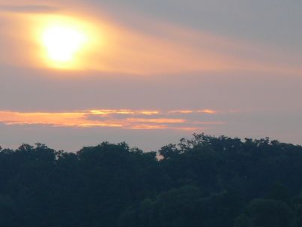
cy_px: 127
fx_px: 2494
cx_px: 48
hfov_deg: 6.9
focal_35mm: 286
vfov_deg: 5.2
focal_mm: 24.1
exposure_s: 1/100
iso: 100
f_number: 3.6
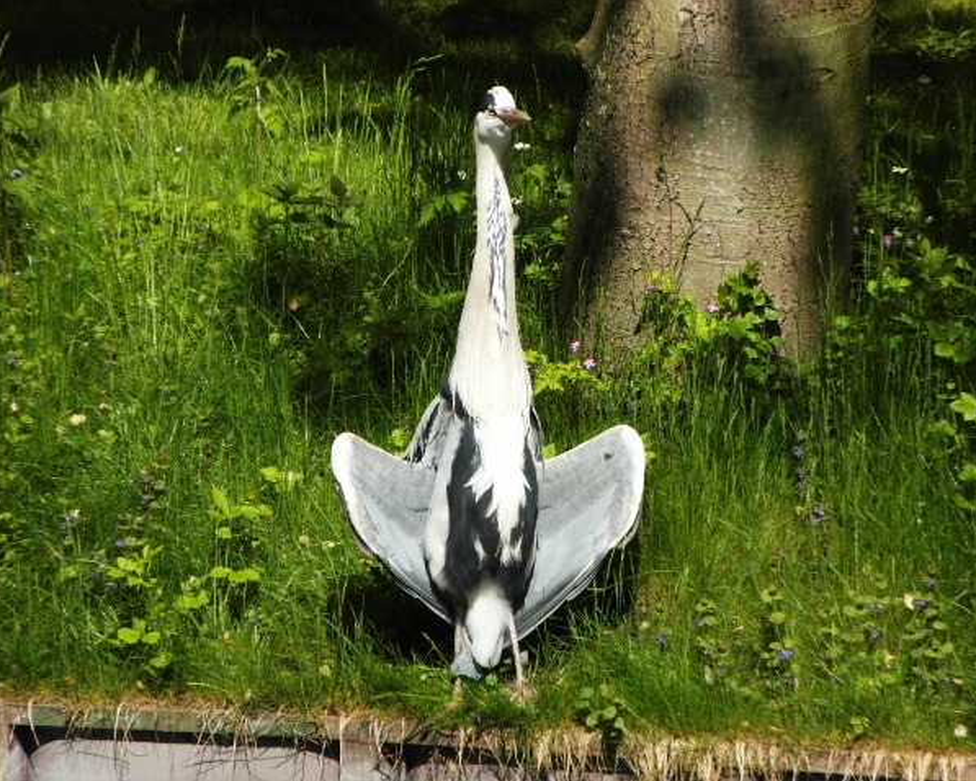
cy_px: 390
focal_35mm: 505
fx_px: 14592
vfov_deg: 3.1
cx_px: 458
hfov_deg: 3.8
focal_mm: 86.1
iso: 100
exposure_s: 1/350
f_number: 5.9
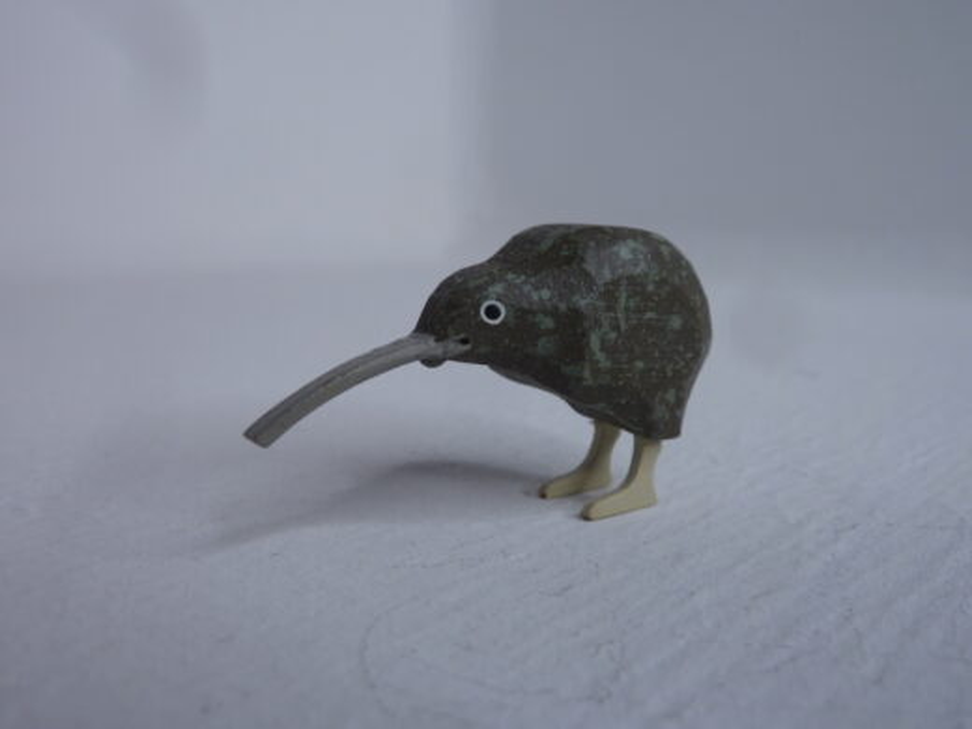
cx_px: 486
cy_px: 364
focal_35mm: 30
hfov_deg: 60.0
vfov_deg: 46.8
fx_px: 842
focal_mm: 5
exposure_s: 1/60
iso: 80
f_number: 3.4
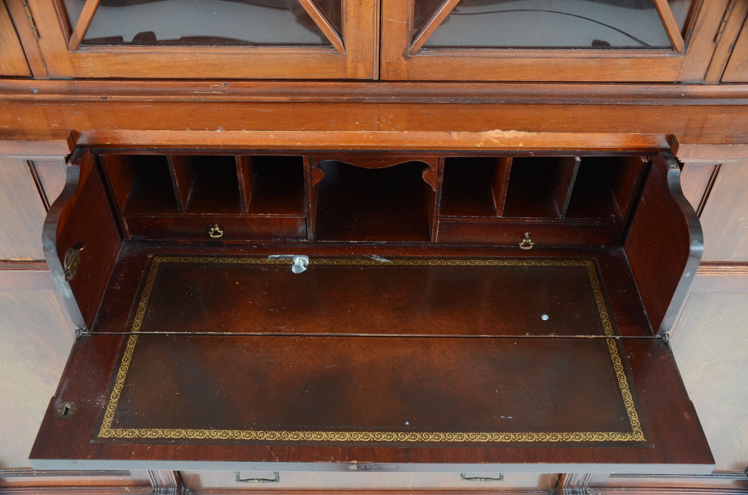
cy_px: 248
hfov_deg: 53.2
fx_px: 746
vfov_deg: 36.7
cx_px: 374
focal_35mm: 36
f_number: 5.6
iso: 200
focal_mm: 24
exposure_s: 1/80
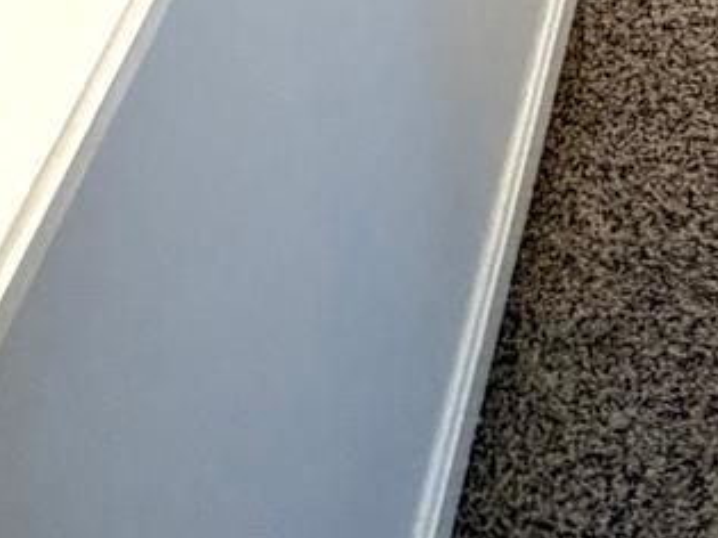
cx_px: 905
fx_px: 1887
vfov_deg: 11.5
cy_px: -957
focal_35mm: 91
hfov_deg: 20.0
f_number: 2.2
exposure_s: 1/60
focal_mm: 2.22
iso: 250
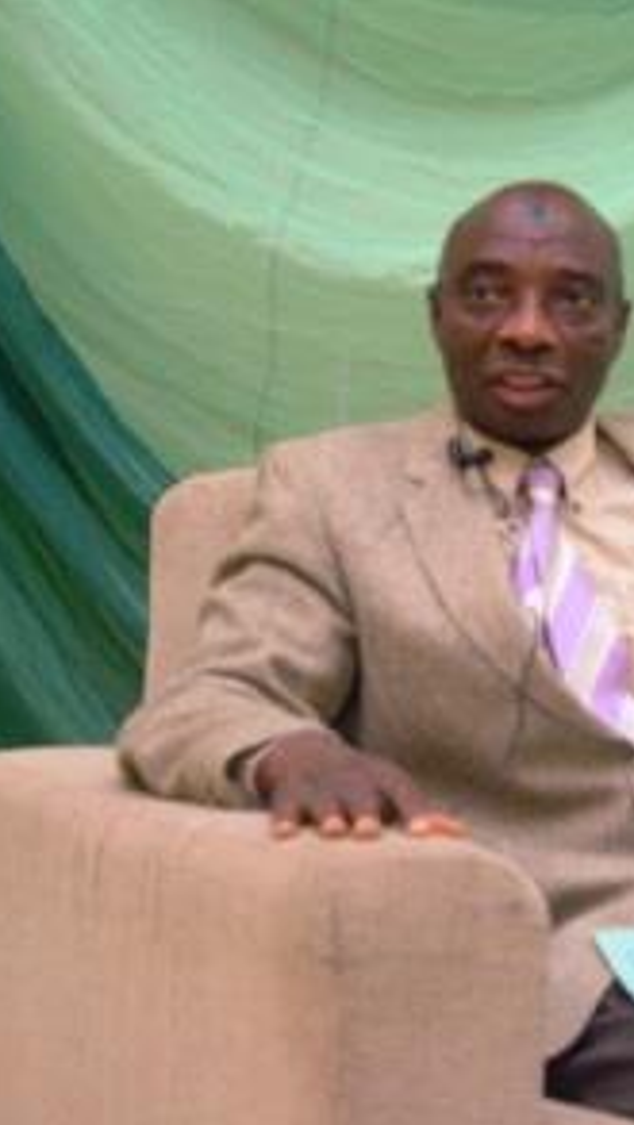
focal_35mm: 96
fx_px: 2867
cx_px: 719
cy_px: 562
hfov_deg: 12.4
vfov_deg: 22.2
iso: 3200
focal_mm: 40
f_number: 5
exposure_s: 1/60
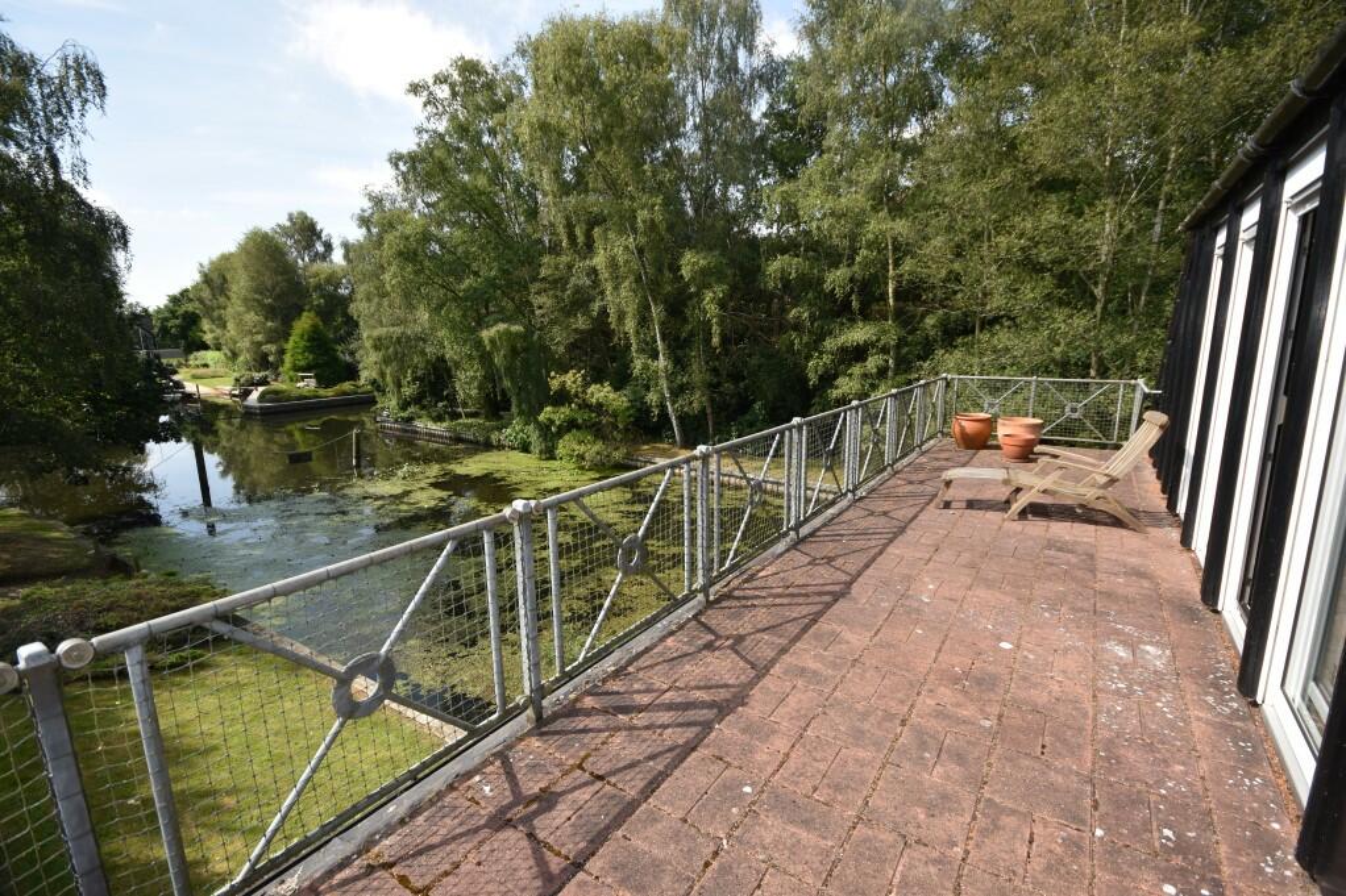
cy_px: 448
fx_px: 561
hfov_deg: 100.4
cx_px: 673
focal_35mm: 15
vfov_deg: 77.3
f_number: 7.1
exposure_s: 1/200
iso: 100
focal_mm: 10
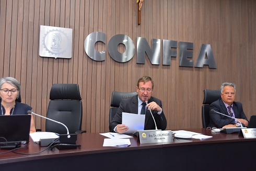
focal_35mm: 40
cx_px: 128
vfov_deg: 33.4
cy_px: 86
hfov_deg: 48.4
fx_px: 285
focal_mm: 40
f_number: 3.5
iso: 1250
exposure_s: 1/125
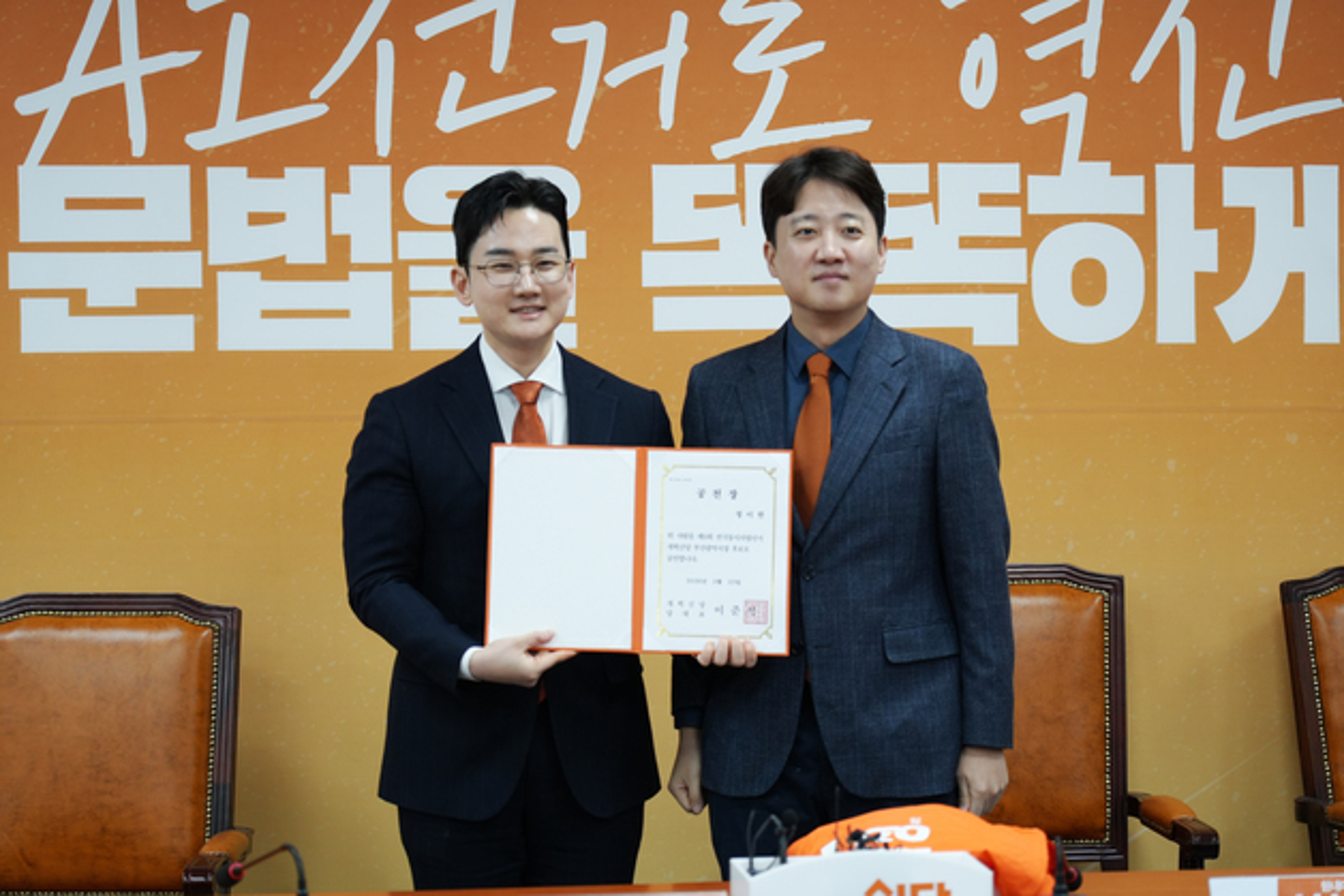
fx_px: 3435
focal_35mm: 92
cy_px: 448
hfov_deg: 22.1
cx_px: 672
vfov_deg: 14.9
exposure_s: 1/160
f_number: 4
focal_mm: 92
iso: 1000
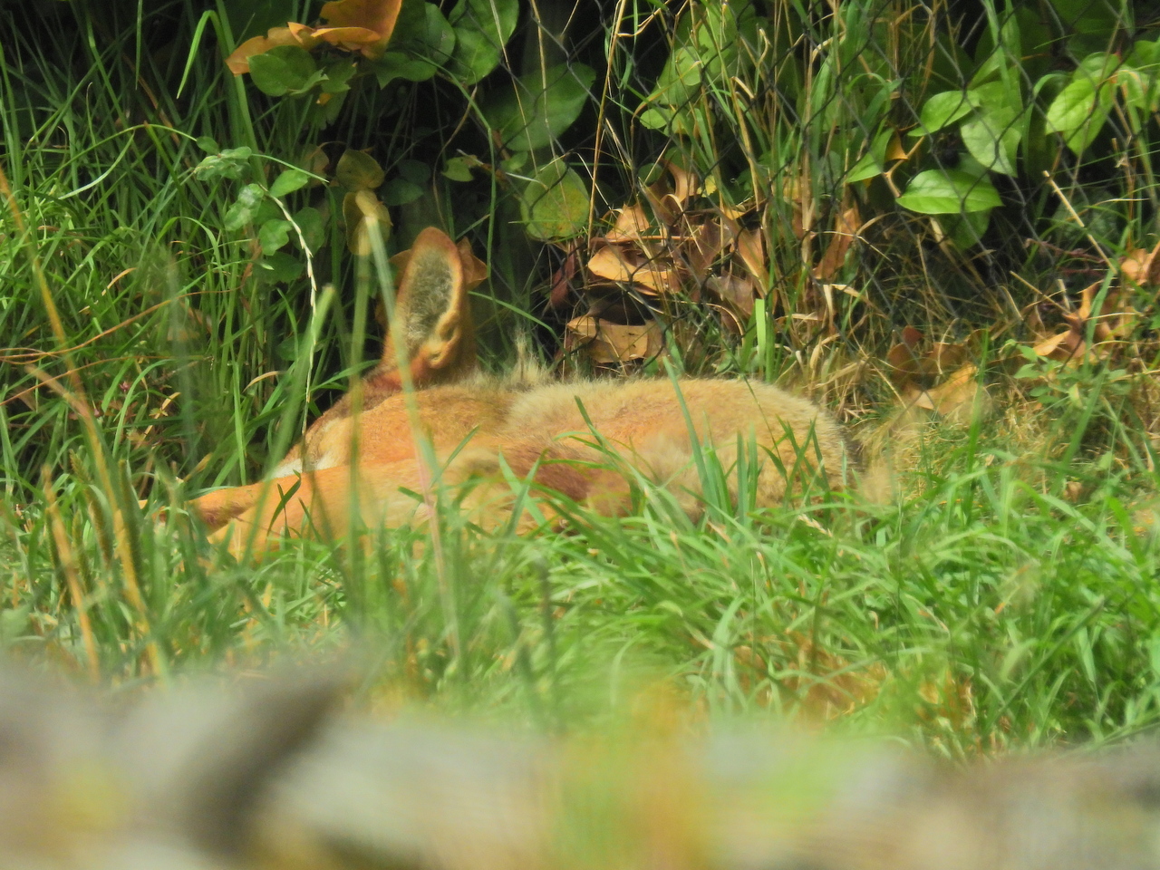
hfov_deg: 1.7
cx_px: 580
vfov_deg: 1.2
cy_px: 435
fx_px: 40213
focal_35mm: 1200
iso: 320
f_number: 6.3
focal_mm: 214
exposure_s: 1/500
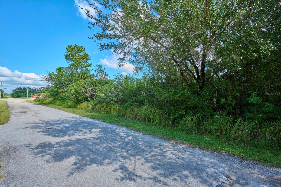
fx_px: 109
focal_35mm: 14
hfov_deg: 104.3
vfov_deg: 81.2
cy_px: 94
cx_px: 140
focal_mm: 14
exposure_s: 1/100
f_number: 8
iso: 100
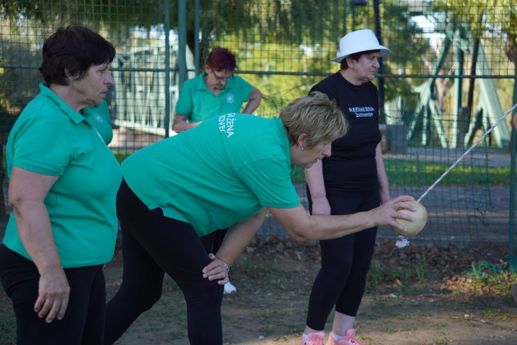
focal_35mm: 75
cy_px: 172
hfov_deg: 27.0
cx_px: 258
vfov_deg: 18.2
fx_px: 1077
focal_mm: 50
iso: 100
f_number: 2.8
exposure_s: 1/250
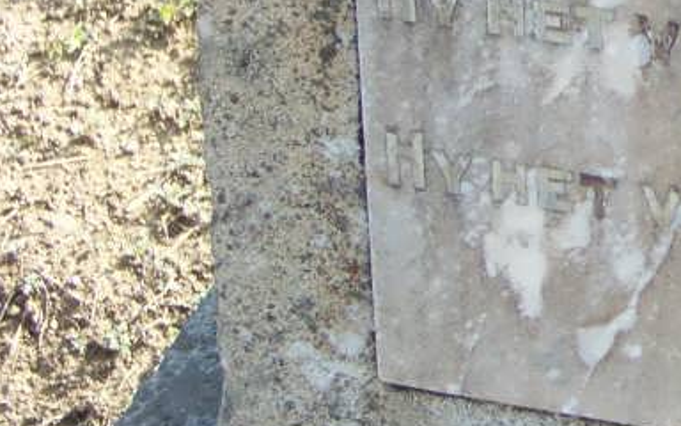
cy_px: -146
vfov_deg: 5.6
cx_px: 1025
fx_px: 4306
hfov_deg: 8.8
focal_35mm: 232
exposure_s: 1/250
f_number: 3.2
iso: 64
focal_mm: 11.7
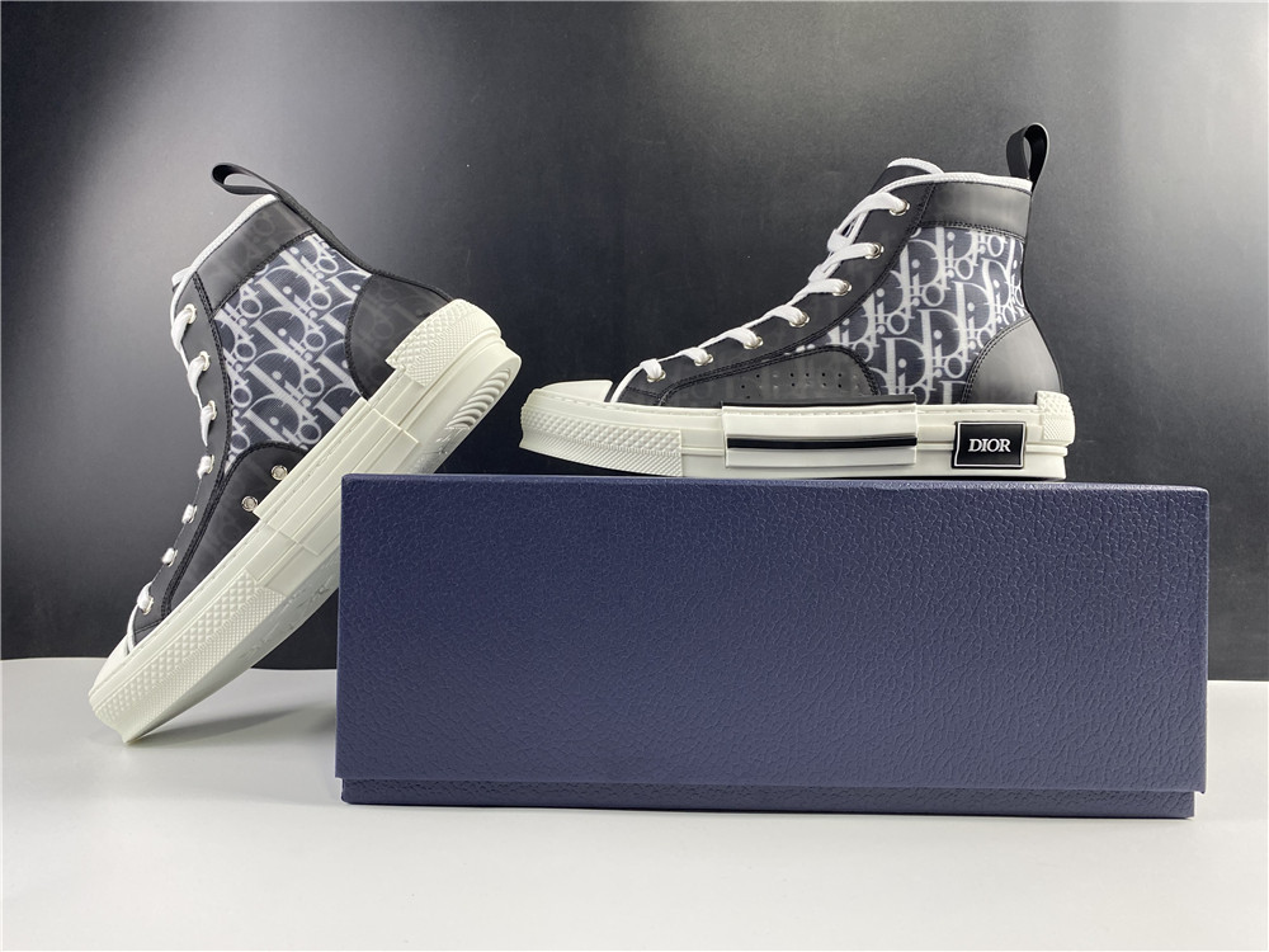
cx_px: 634
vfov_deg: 53.1
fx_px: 953
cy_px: 476
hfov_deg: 67.3
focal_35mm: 26
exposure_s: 1/81
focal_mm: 4.25
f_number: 1.8
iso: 125
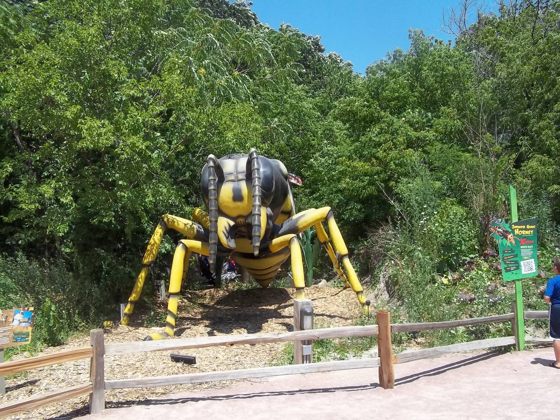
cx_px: 280
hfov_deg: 56.8
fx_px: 518
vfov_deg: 44.2
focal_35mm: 32
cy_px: 210
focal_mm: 5.7
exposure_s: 1/320
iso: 80
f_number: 5.5
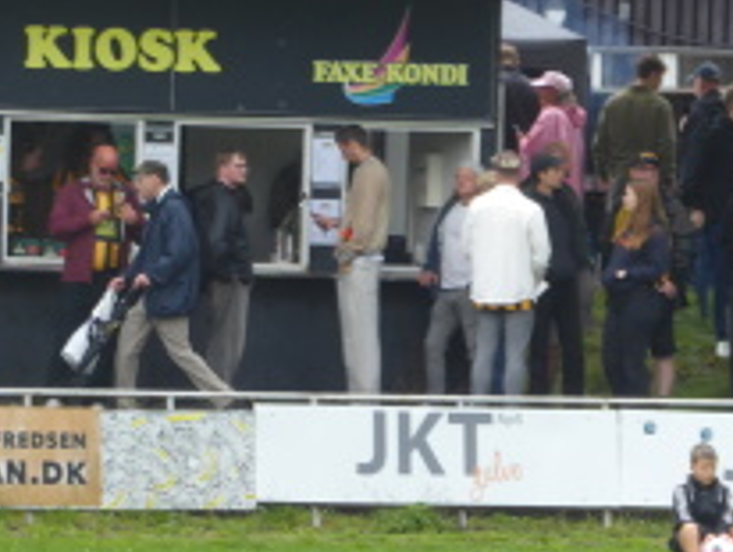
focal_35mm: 872
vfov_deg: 1.7
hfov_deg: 2.3
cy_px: 285
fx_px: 18486
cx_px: 192
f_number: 6
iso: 160
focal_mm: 71.7
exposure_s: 1/100
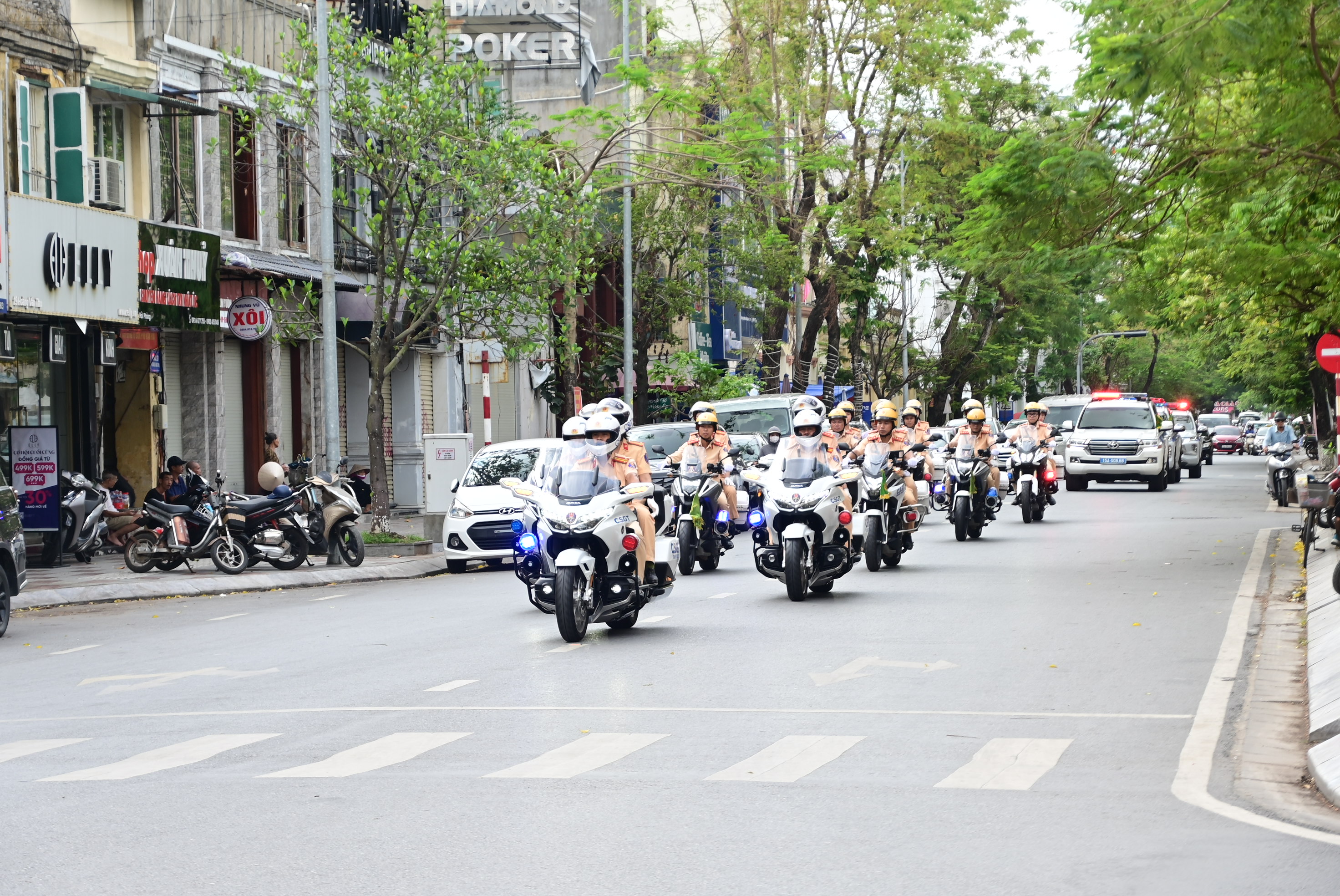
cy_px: 448
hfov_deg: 18.2
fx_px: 4172
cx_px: 670
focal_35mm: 112
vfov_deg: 12.3
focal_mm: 75
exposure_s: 1/200
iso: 125
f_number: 5.3
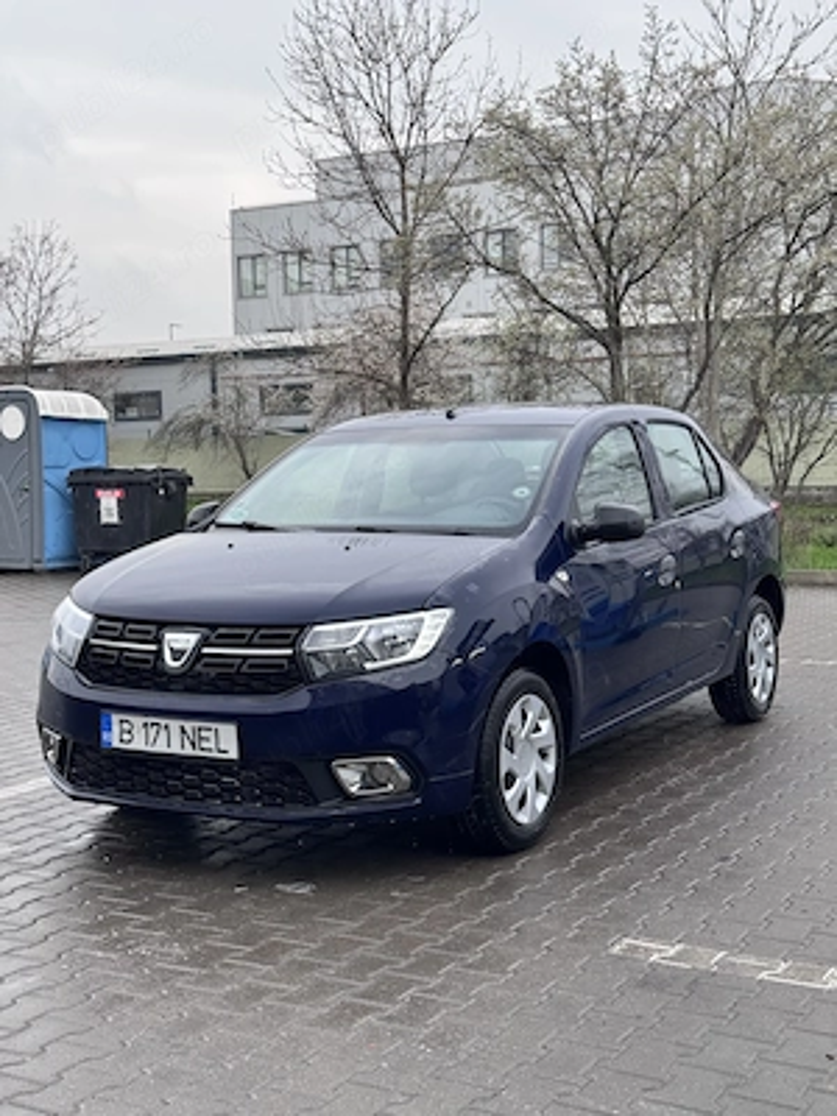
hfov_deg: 30.3
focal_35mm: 48
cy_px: 558
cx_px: 418
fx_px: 1547
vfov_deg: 39.7
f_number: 1.78
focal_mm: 6.76
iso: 100
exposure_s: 1/133
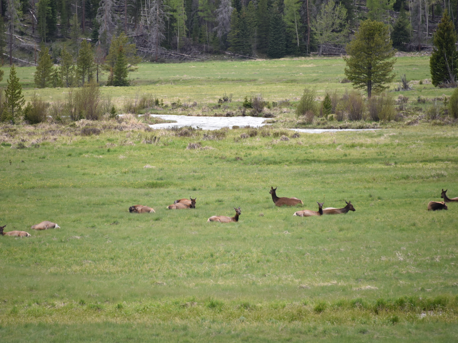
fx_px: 4314
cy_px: 172
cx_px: 217
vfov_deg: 4.6
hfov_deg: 6.1
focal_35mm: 326
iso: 360
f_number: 5.6
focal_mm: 300
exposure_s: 1/640
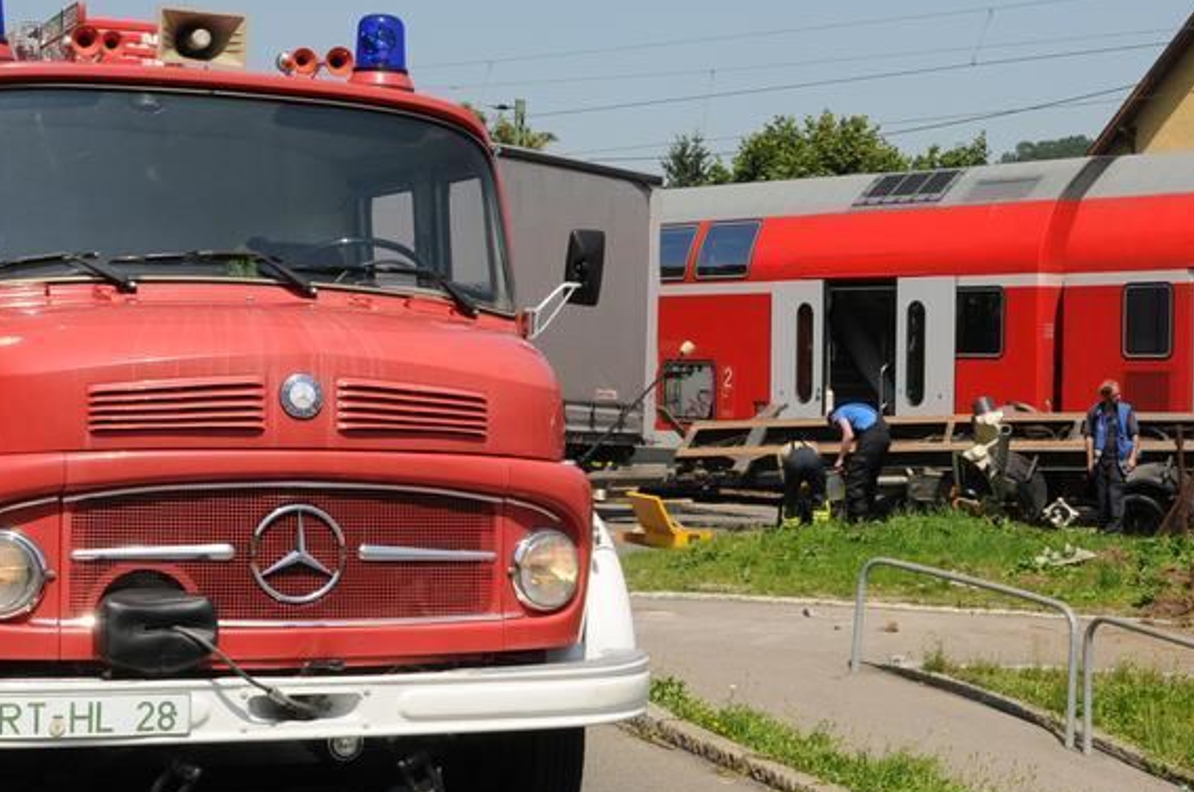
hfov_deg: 24.8
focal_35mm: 82
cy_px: 408
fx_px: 2712
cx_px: 692
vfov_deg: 16.6
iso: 500
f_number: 13
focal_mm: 31
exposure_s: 1/640
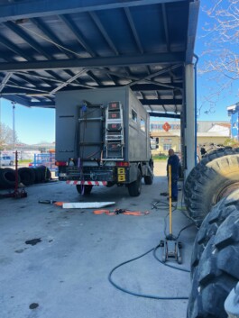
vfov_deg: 67.3
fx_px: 239
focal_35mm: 26
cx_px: 120
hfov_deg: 53.1
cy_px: 159
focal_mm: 4.2
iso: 32
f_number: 1.6
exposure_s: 1/311
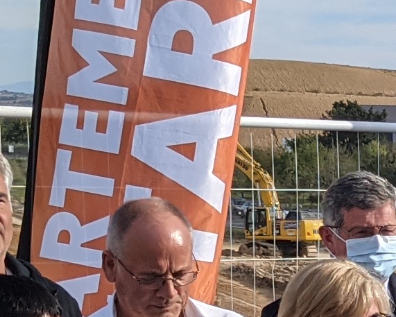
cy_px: 430
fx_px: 2180
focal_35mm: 186
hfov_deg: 9.8
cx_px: 710
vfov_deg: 8.2
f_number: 1.73
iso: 65
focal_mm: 4.38
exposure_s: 1/2924
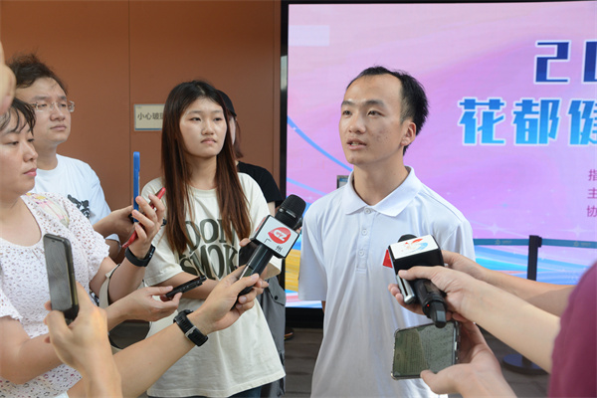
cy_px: 199
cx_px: 298
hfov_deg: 53.1
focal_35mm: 36
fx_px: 597
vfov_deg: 36.9
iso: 640
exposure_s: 1/80
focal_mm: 36
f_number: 7.1
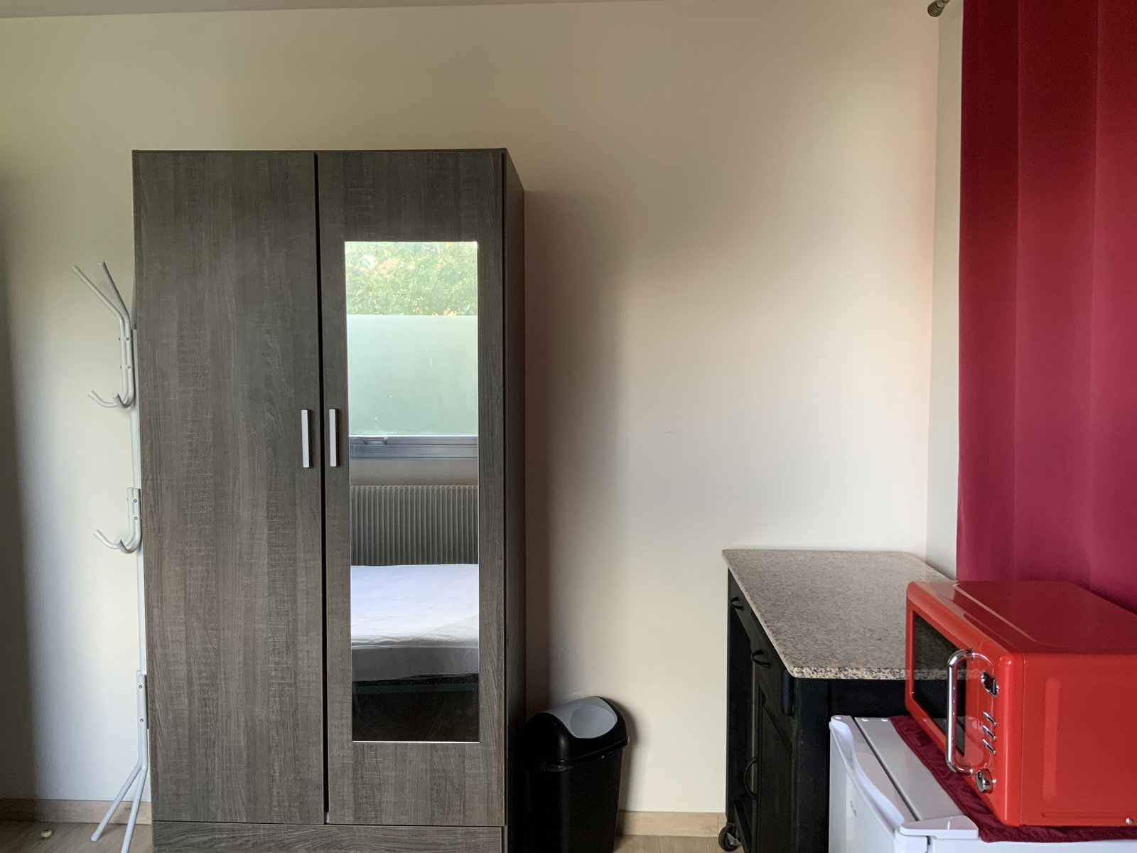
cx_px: 568
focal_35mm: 29
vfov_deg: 48.2
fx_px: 953
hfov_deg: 61.7
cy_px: 426
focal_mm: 3
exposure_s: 1/60
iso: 80
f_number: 1.8
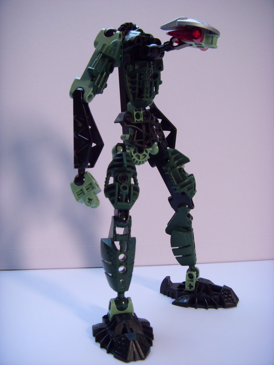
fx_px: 327
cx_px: 137
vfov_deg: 58.4
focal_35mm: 31
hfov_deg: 45.4
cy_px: 182
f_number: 3.5
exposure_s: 1/17
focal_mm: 6.3
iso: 100
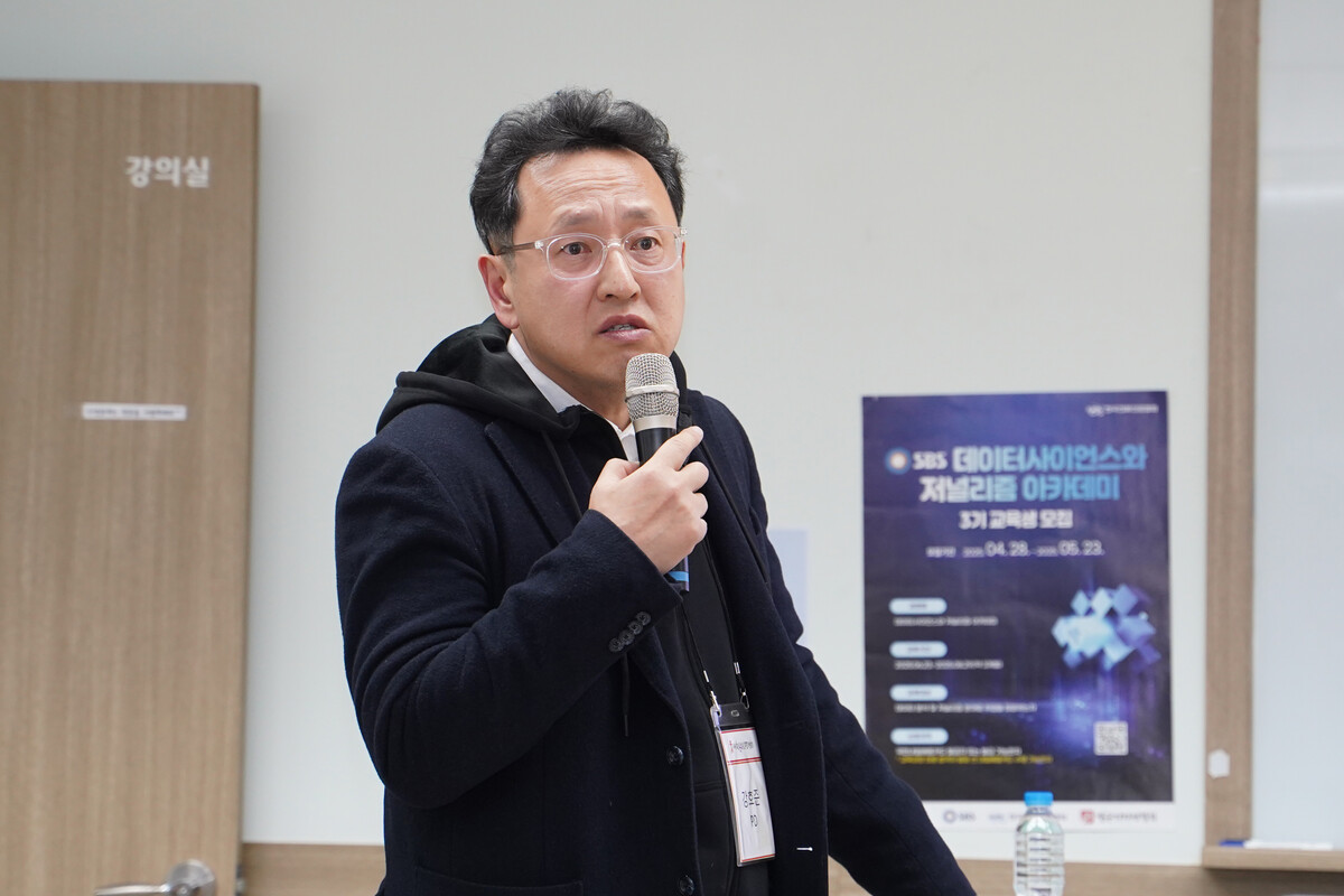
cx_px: 672
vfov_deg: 12.2
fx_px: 4181
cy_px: 448
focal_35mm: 112
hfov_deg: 18.3
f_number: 4
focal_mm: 75
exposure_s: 1/200
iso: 1600
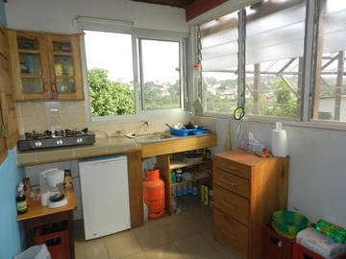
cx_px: 173
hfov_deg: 73.9
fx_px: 230
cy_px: 130
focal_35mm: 23
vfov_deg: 58.9
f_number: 3.4
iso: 160
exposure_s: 1/400
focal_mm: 4
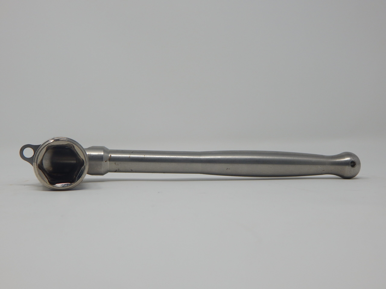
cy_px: 144
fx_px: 479
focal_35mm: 43
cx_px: 193
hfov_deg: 43.9
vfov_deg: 33.6
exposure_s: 1/160
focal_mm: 7.7
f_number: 3.6
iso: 125
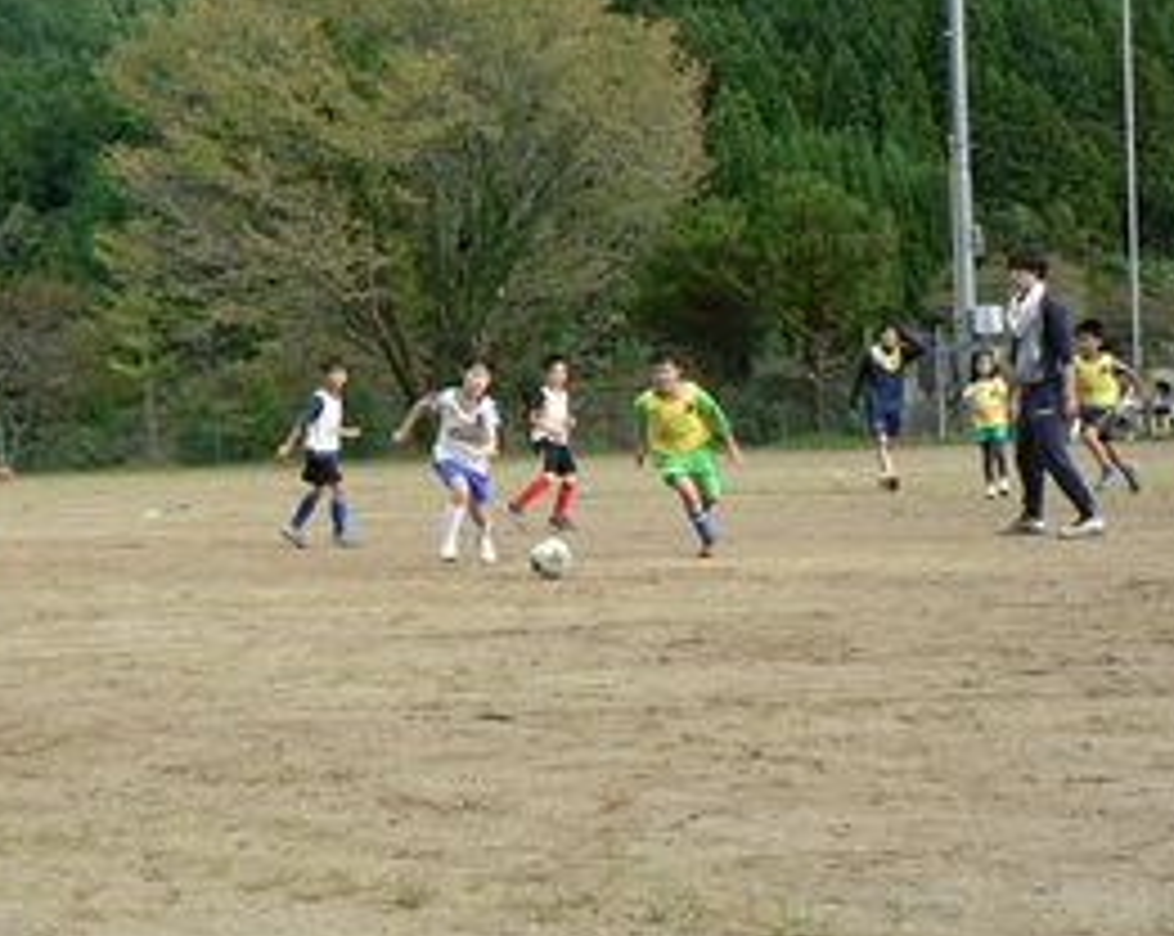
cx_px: 450
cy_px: 464
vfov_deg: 20.1
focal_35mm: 76
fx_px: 2637
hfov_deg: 25.0
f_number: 3.2
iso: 80
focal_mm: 9.6
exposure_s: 1/250
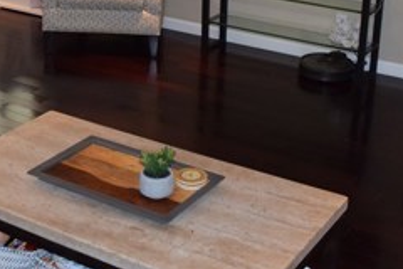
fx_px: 806
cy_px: 24
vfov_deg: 18.6
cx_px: 116
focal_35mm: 72
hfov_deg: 27.8
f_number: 5
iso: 800
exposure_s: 1/100
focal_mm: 18
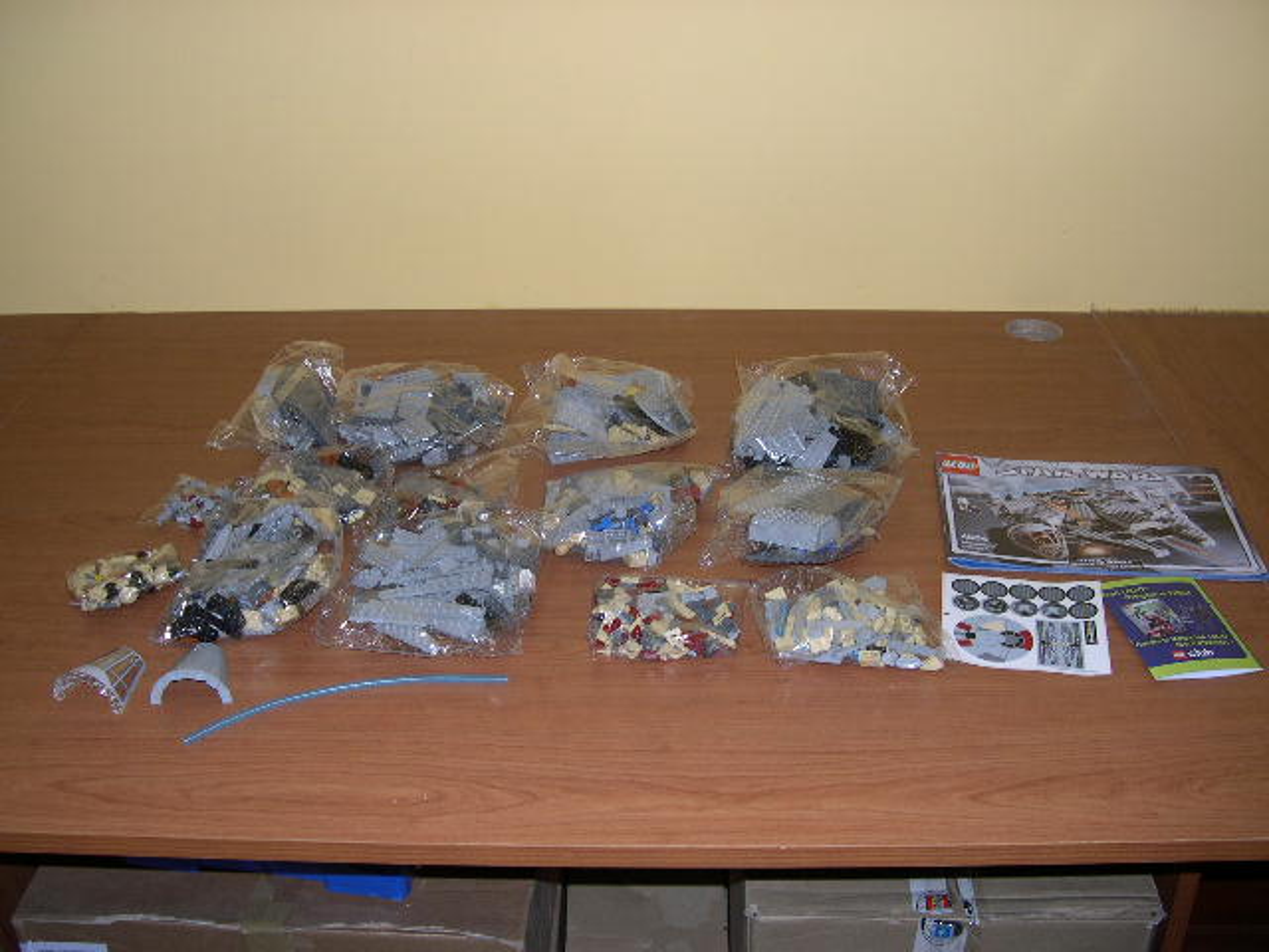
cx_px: 634
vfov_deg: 37.7
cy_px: 476
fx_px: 1393
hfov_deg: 49.0
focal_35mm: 38
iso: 100
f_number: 2.8
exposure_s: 1/60
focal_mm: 8
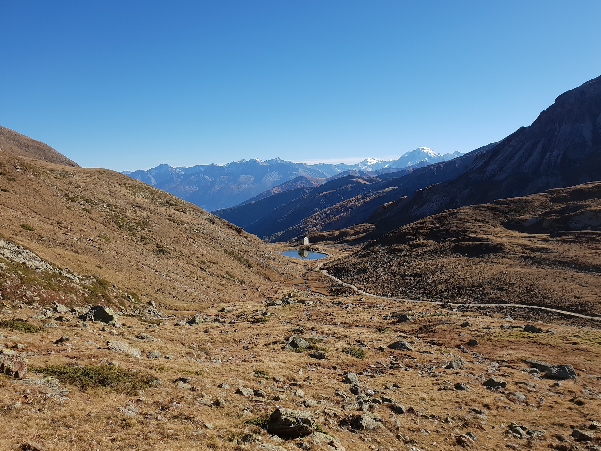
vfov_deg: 51.4
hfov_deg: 65.3
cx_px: 295
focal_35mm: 27
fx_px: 469
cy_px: 219
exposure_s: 1/1311
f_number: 2.4
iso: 50
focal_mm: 4.3
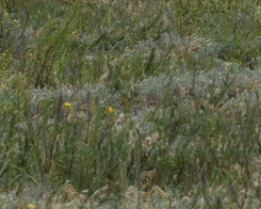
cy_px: -86
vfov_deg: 2.8
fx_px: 4249
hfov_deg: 3.5
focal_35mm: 550
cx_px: 549
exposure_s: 1/320
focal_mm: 112
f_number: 9
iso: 100
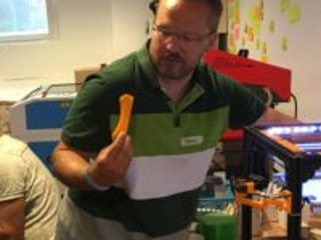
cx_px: 75
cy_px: 149
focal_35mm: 58
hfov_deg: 32.5
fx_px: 538
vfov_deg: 25.2
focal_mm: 4.15
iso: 250
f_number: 2.2
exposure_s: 1/33
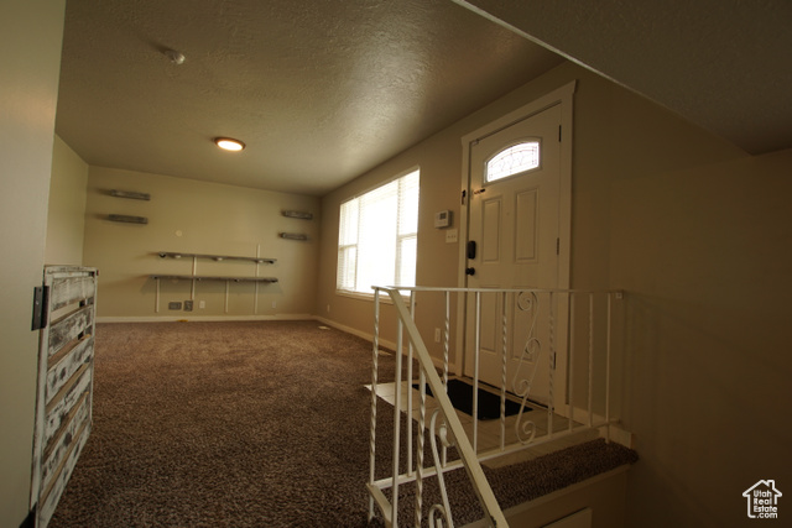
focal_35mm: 16
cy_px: 264
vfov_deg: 72.1
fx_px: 363
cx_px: 396
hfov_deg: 95.0
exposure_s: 1/13
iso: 100
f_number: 4
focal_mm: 11
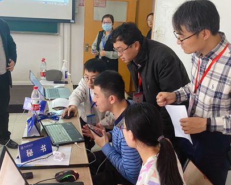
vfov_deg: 37.3
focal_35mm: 40
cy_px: 91
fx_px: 274
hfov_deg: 45.8
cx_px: 115
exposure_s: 1/50
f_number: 1.8
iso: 250
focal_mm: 4.25
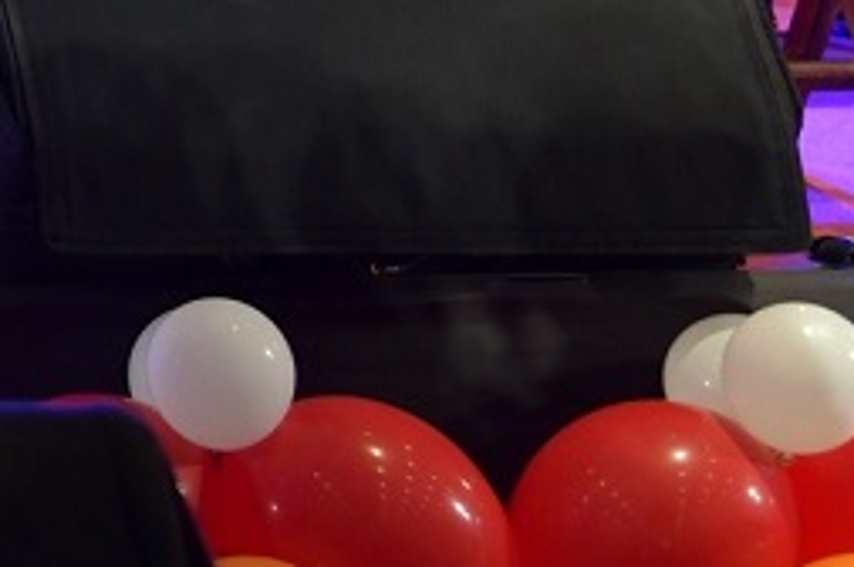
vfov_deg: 6.4
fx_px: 4952
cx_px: -1003
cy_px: -447
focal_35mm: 209
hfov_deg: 9.1
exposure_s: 1/100
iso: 640
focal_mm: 44
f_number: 4
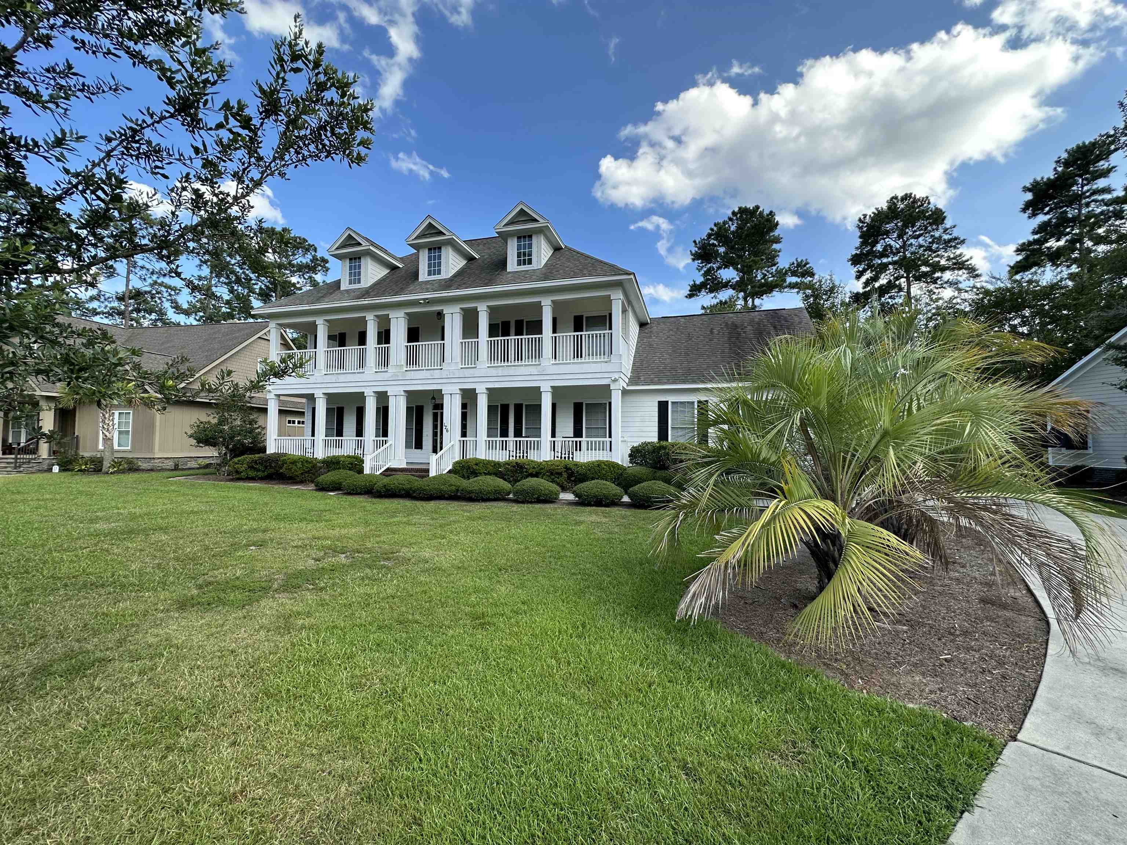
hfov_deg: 102.1
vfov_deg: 85.7
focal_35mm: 14
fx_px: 456
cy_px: 422
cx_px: 564
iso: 40
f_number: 2.2
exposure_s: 1/575
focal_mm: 2.22
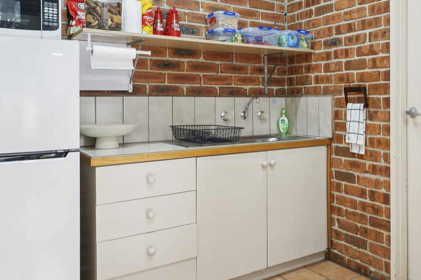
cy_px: 129
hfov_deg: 49.4
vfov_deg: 36.8
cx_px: 348
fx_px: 421
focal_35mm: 36
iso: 160
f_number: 9
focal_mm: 16
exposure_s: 1/3.33
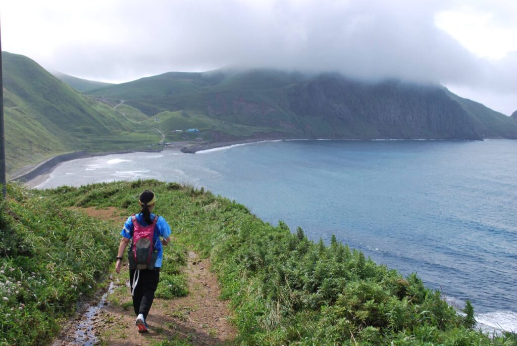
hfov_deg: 43.6
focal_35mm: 45
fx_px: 647
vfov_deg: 29.9
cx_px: 258
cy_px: 173
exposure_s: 1/200
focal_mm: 30
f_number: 7.1
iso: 100
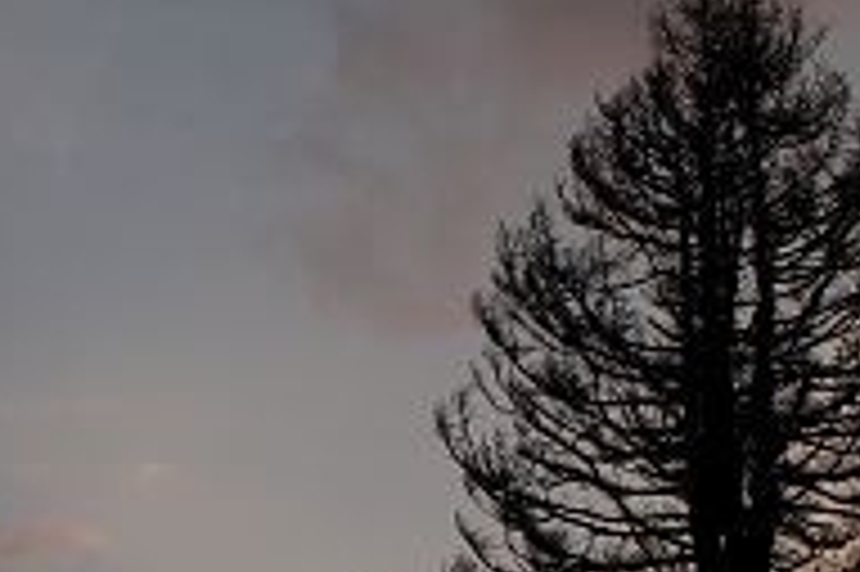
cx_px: -113
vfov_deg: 10.9
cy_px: 687
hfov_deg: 16.1
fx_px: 2936
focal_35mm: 123
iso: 200
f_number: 4
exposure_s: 1/1600
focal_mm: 26
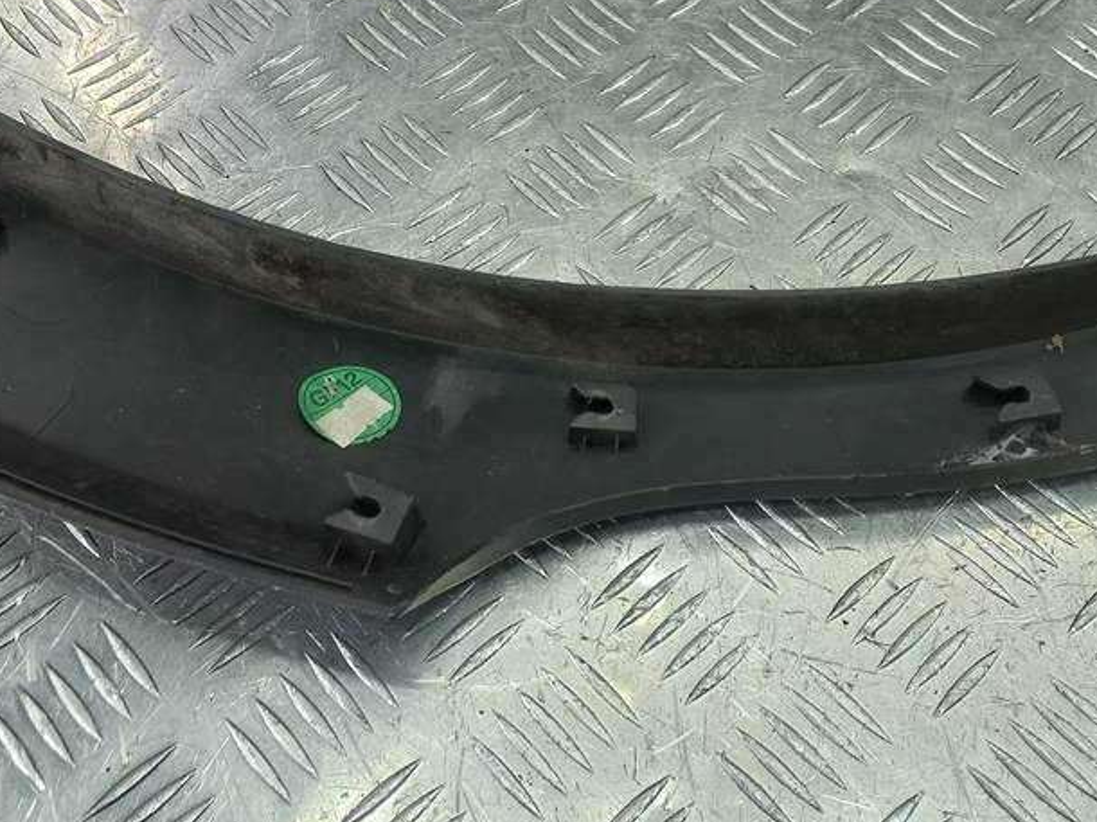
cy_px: 261
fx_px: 1330
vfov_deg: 34.0
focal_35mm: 42
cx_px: 477
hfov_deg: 44.7
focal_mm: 4.6
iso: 50
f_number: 1.8
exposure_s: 1/50
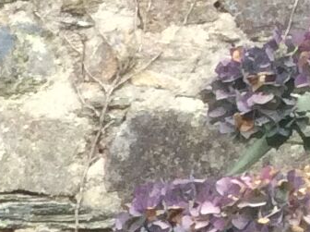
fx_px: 2209
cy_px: 716
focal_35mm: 247
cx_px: -750
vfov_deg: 5.6
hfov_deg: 6.9
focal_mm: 3.3
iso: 40
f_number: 2.4
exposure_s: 1/100
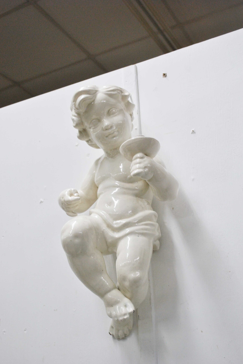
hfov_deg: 28.2
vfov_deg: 41.1
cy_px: 182
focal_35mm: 48
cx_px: 122
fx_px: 485
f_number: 4.8
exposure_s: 1/60
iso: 400
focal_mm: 32
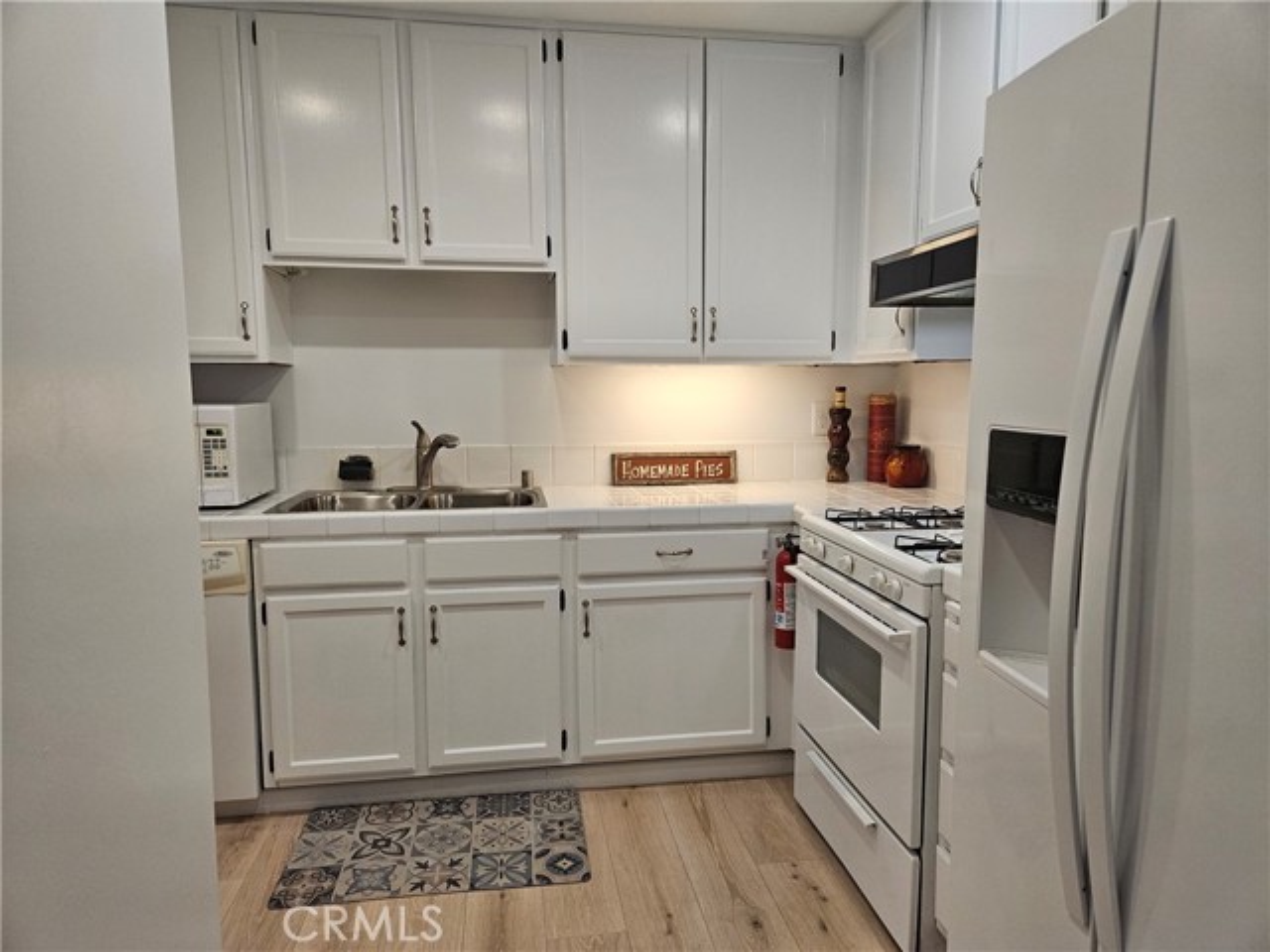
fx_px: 844
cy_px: 476
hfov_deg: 73.9
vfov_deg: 58.9
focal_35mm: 23
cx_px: 635
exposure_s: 1/120
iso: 64
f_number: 1.8
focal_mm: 5.4
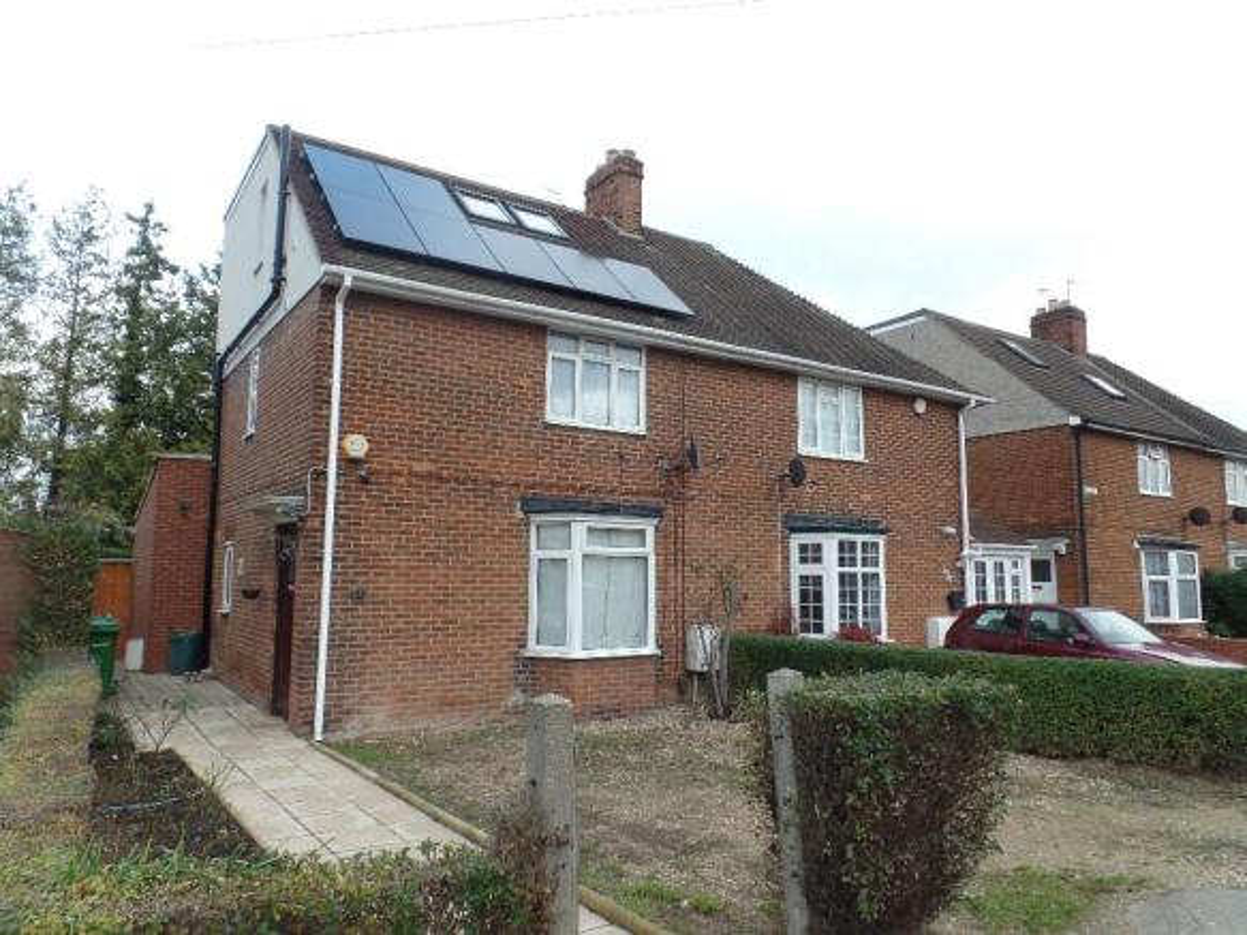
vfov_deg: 58.9
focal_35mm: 23
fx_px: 828
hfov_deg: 73.9
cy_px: 468
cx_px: 624
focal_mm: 4.1
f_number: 3.5
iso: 80
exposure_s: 1/90
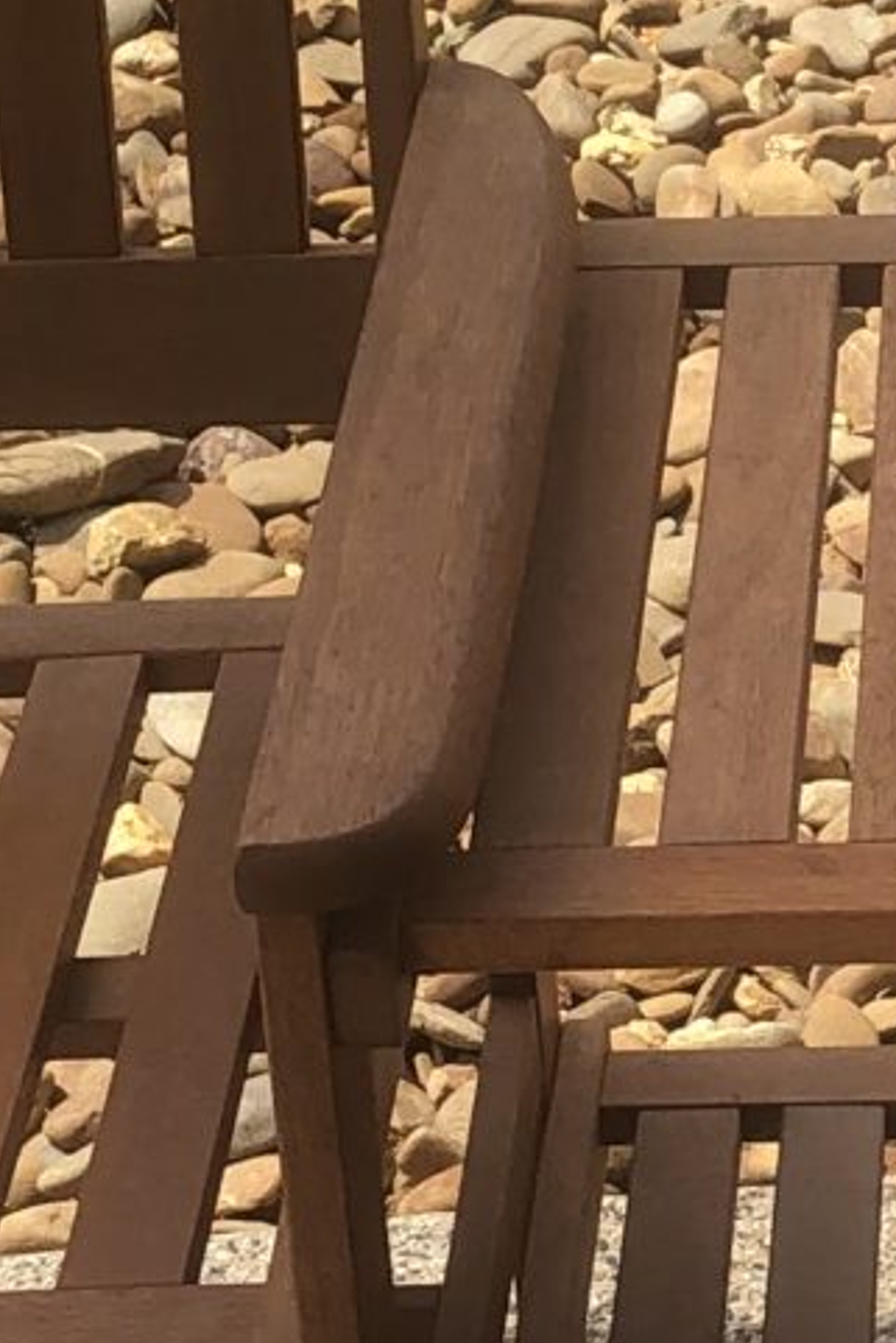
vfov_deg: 13.2
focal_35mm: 155
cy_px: 776
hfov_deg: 8.7
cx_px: 1117
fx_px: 5782
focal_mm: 3.99
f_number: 1.8
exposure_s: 1/1372
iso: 20
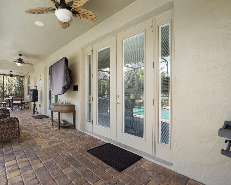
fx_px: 116
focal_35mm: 17
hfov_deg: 89.6
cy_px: 92
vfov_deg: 77.0
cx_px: 110
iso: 100
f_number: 8
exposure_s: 1/3
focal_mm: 10
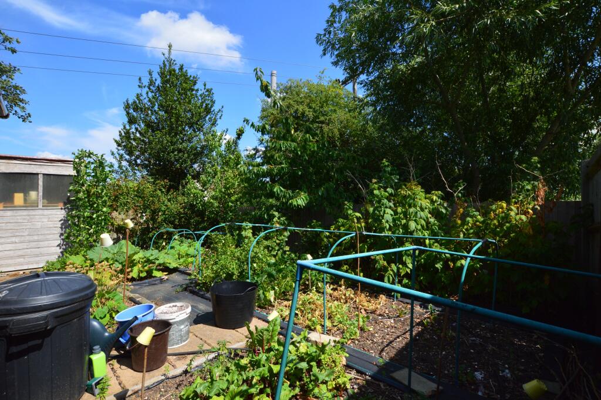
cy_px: 200
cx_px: 300
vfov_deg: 72.0
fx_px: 275
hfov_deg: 95.0
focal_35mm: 16
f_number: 11
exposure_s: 1/400
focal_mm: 11
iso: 400
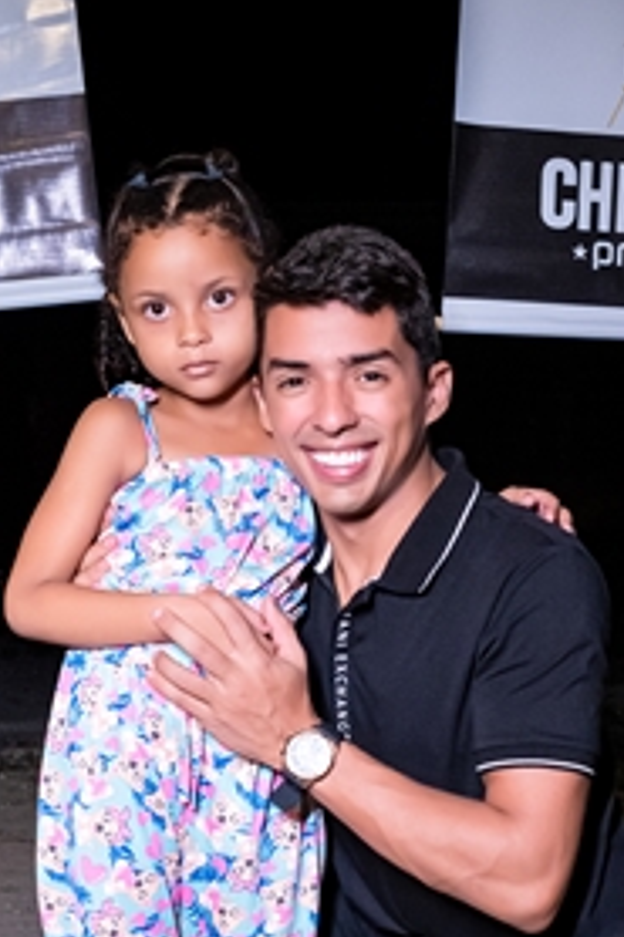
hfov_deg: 21.2
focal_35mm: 64
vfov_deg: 31.1
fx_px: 1666
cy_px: 647
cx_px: 383
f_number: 2.8
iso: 2500
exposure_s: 1/200
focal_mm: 24
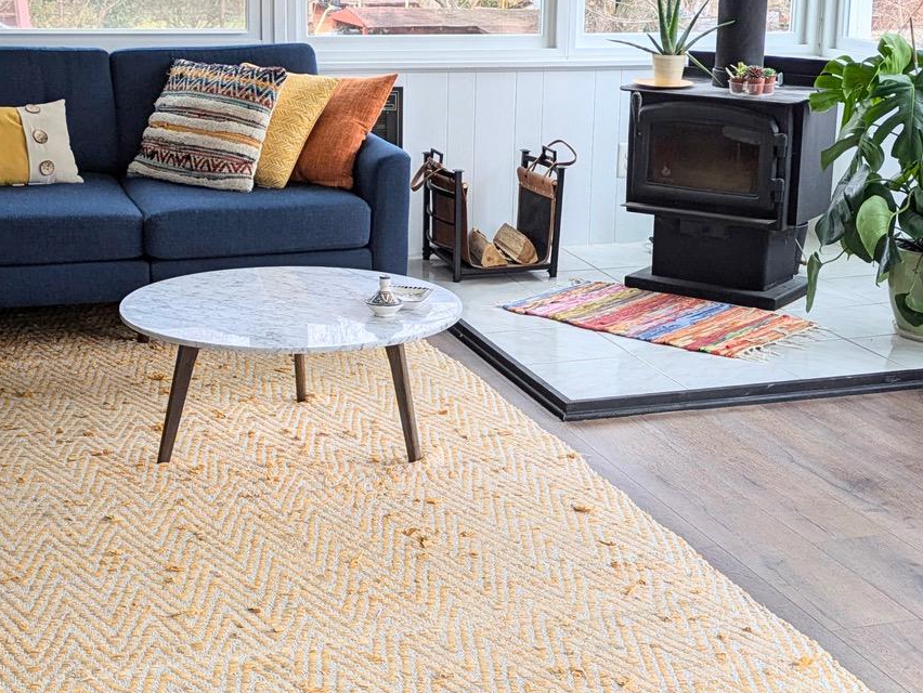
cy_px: 290
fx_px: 1601
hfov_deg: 32.2
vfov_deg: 24.4
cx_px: 479
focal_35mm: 60
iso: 41
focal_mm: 5.43
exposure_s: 1/166
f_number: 1.89
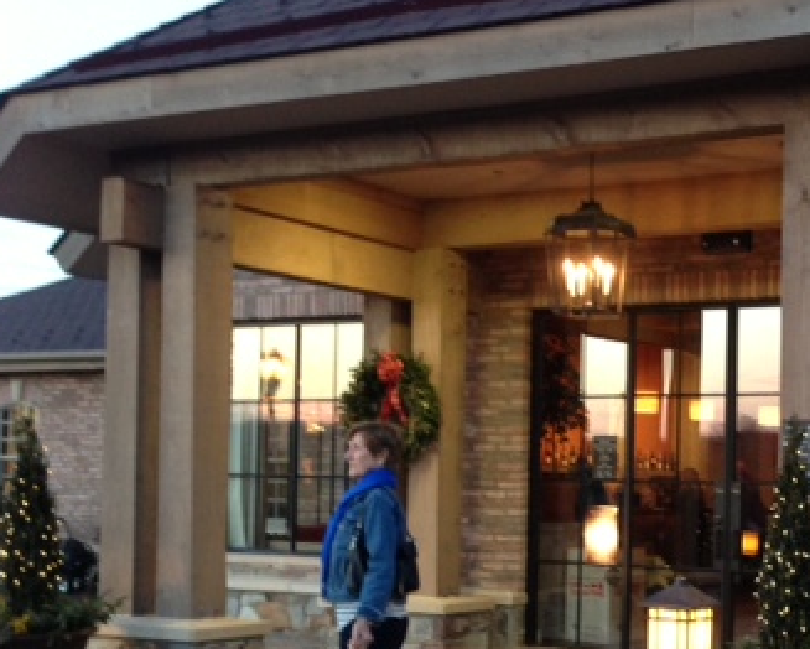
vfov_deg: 24.1
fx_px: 1511
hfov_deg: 28.9
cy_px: 451
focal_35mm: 63
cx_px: 721
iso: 125
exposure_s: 1/20
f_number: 2.4
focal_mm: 4.13
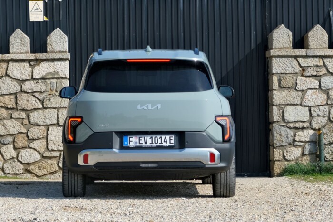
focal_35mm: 83
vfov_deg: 16.5
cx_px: 166
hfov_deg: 24.5
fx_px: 768
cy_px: 111
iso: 160
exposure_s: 1/640
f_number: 5.6
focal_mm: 55
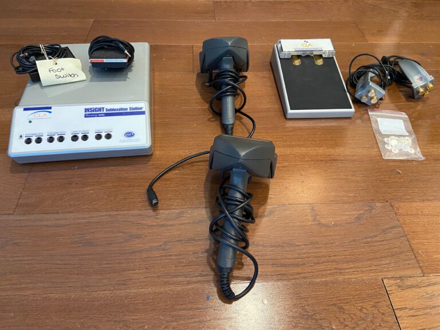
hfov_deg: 67.3
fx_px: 330
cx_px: 220
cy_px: 165
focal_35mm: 26
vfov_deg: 53.1
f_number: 1.8
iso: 400
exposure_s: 1/60
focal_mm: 4.25
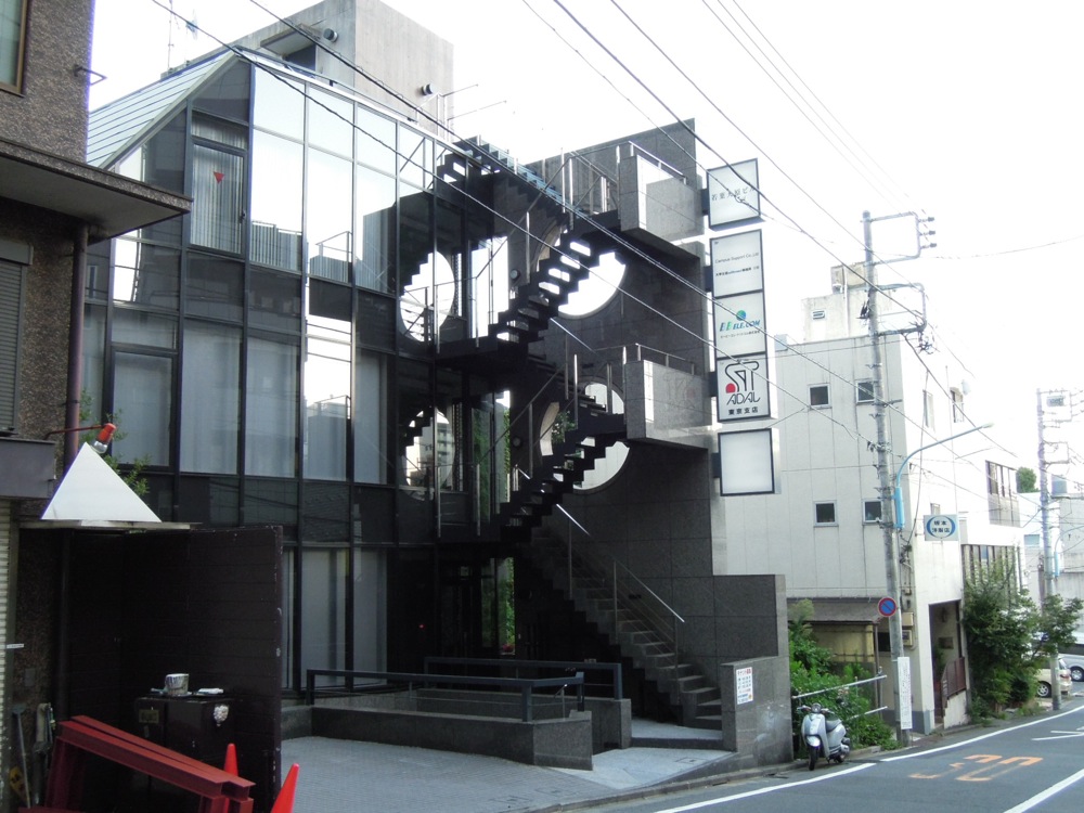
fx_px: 1096
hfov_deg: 52.6
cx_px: 542
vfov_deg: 40.7
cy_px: 406
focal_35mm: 35
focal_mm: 6.3
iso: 400
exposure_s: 1/25
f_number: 3.2
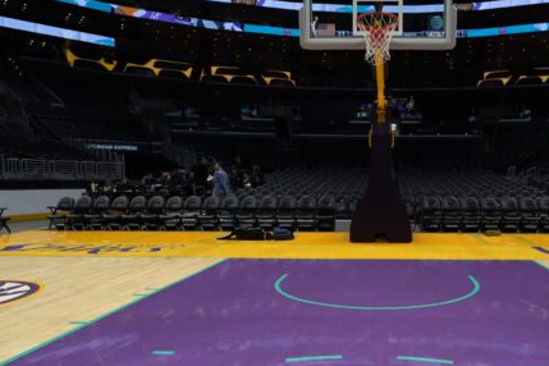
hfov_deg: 63.2
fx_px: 427
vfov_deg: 45.6
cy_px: 248
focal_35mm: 28
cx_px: 383
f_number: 3.2
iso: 4000
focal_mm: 16
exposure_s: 1/3200
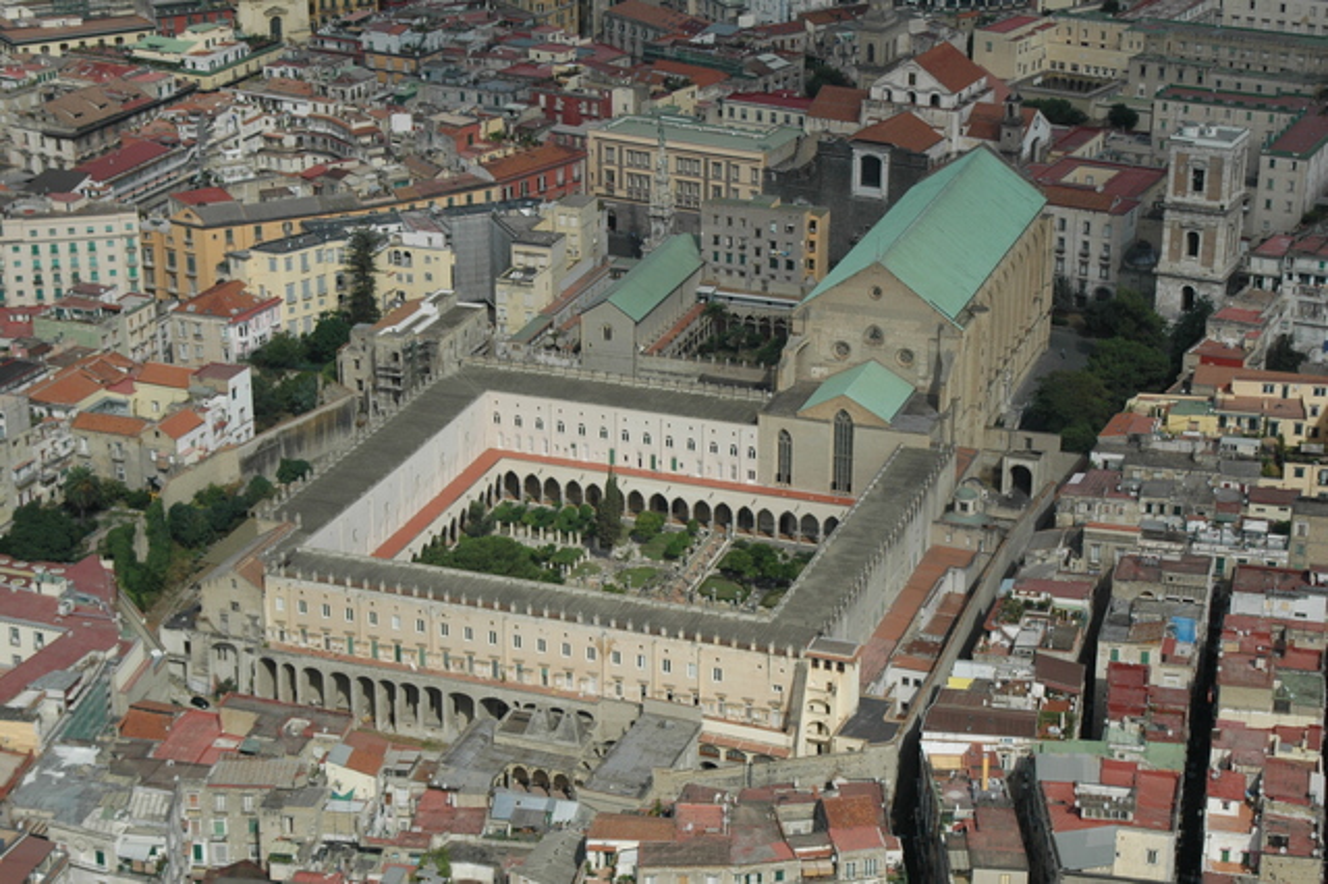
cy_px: 442
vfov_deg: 20.1
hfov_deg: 29.9
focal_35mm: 68
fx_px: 2489
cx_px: 664
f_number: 9
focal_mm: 45
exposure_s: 1/800
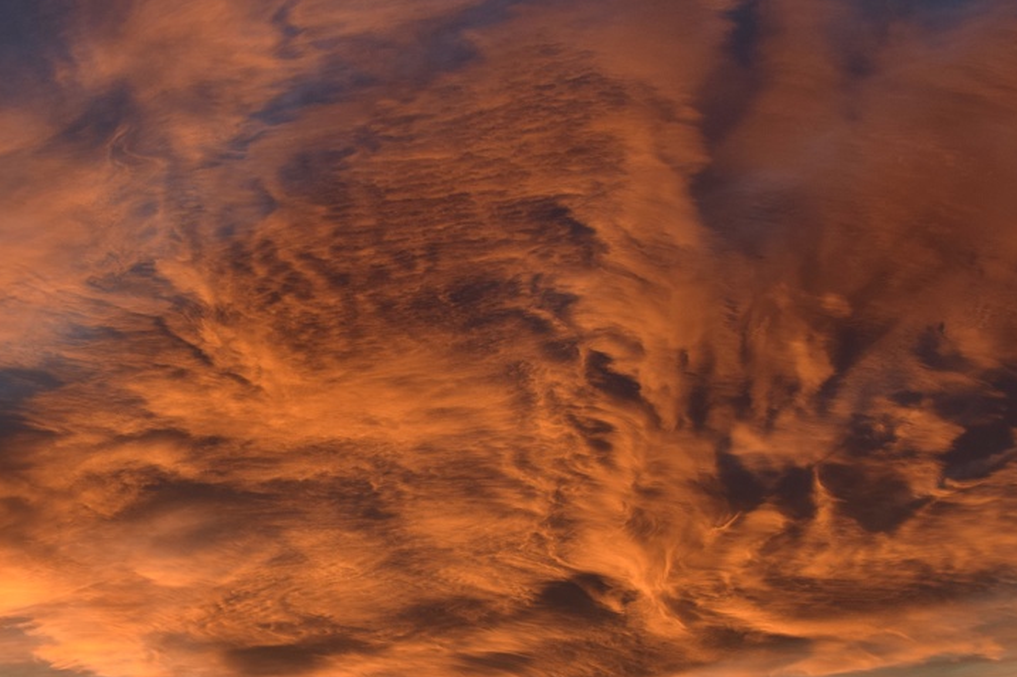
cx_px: 108
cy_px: 389
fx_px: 3472
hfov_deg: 16.5
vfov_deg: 11.1
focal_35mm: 123
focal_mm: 42
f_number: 8
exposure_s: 1/250
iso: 220
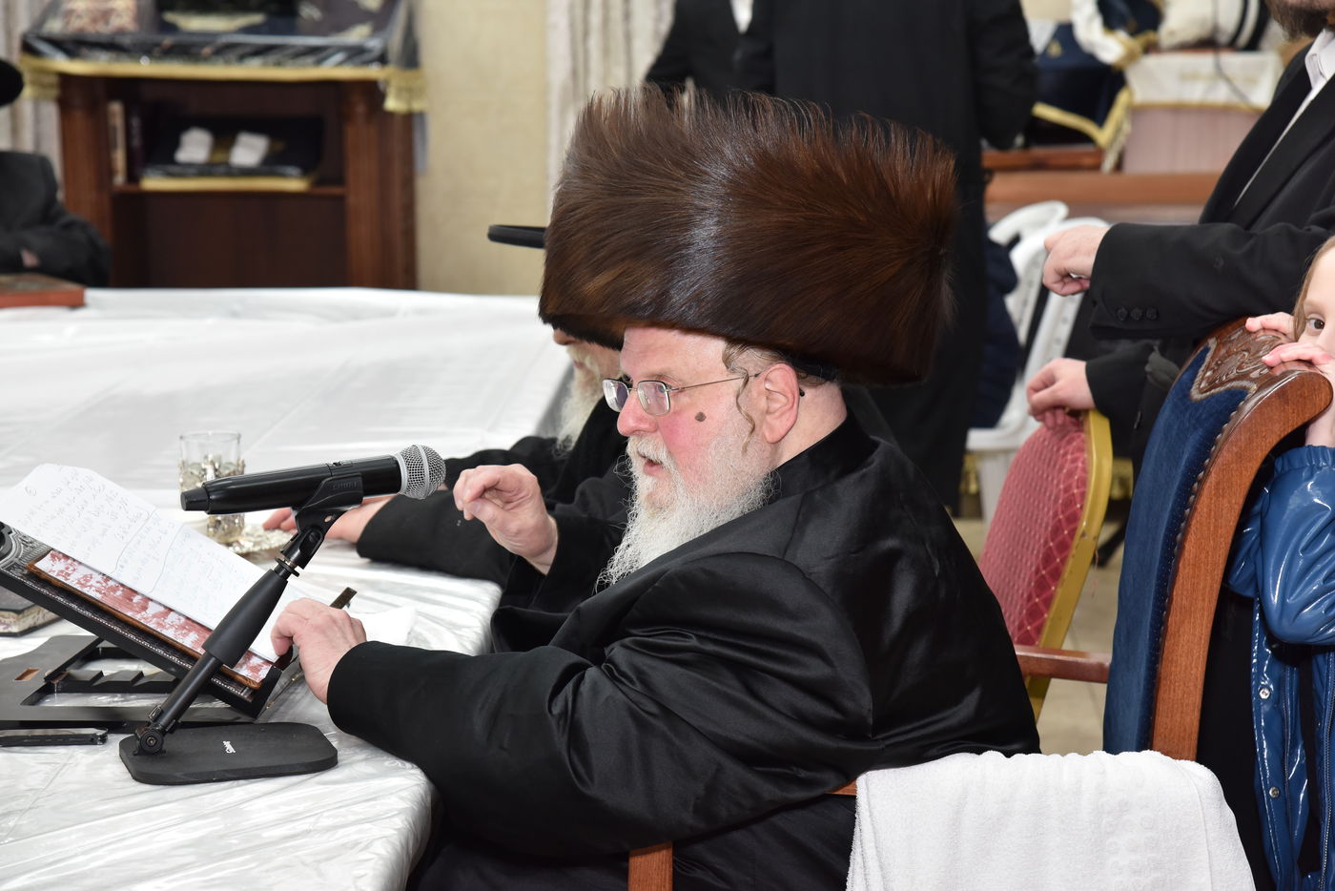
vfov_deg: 14.4
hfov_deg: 21.5
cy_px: 446
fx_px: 3523
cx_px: 668
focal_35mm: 95
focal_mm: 95
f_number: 7.1
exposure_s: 1/200
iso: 1600
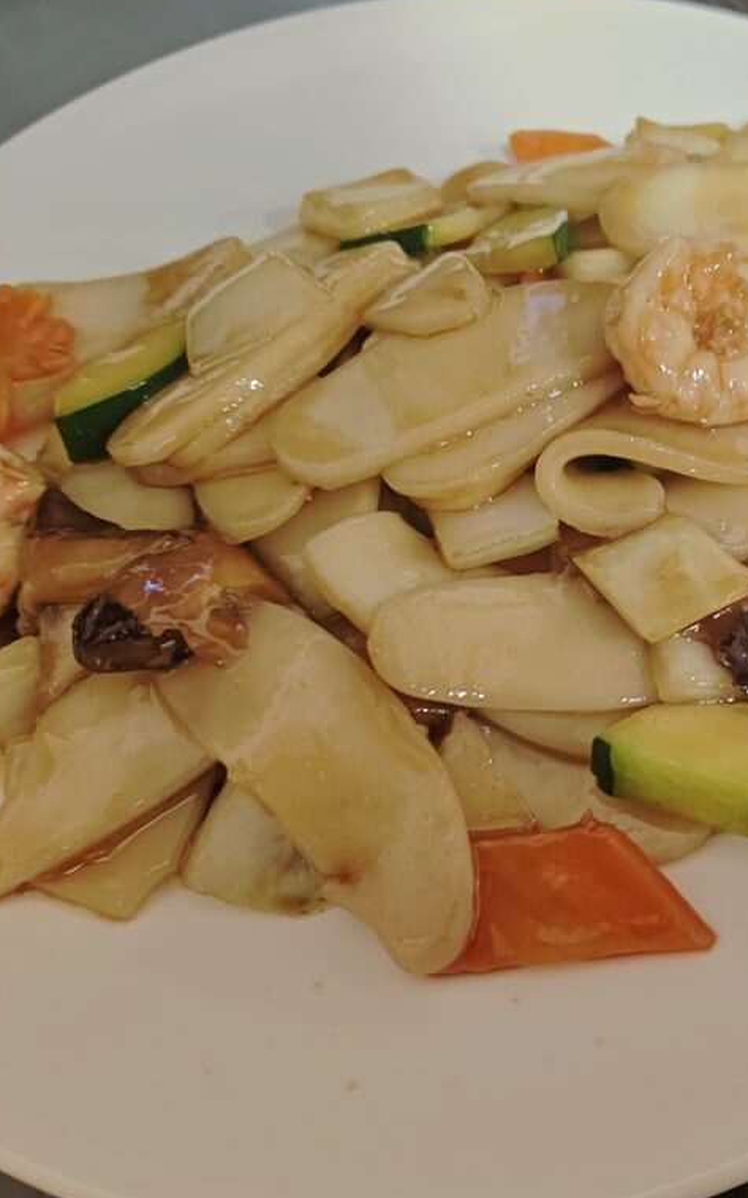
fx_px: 1077
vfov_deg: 58.1
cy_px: 619
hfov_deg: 37.0
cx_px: 593
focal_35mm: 33
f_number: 1.88
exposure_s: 1/33.3
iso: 2138
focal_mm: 5.56
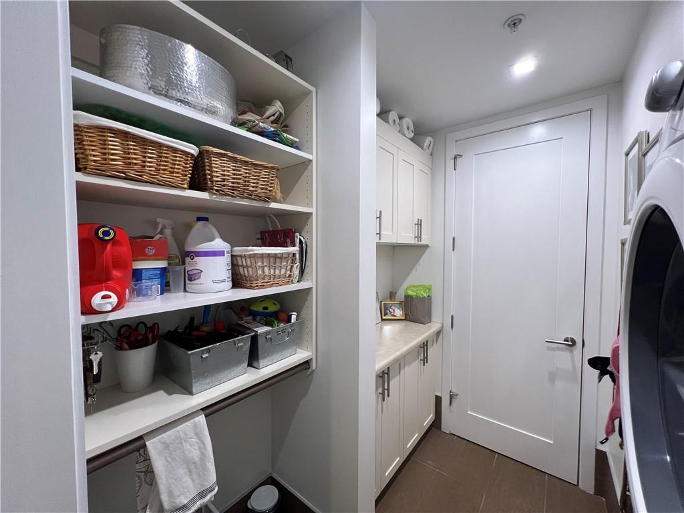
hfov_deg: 106.2
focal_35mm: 13
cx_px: 342
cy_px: 256
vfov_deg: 89.9
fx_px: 257
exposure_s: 1/120
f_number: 1.8
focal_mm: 1.57
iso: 200
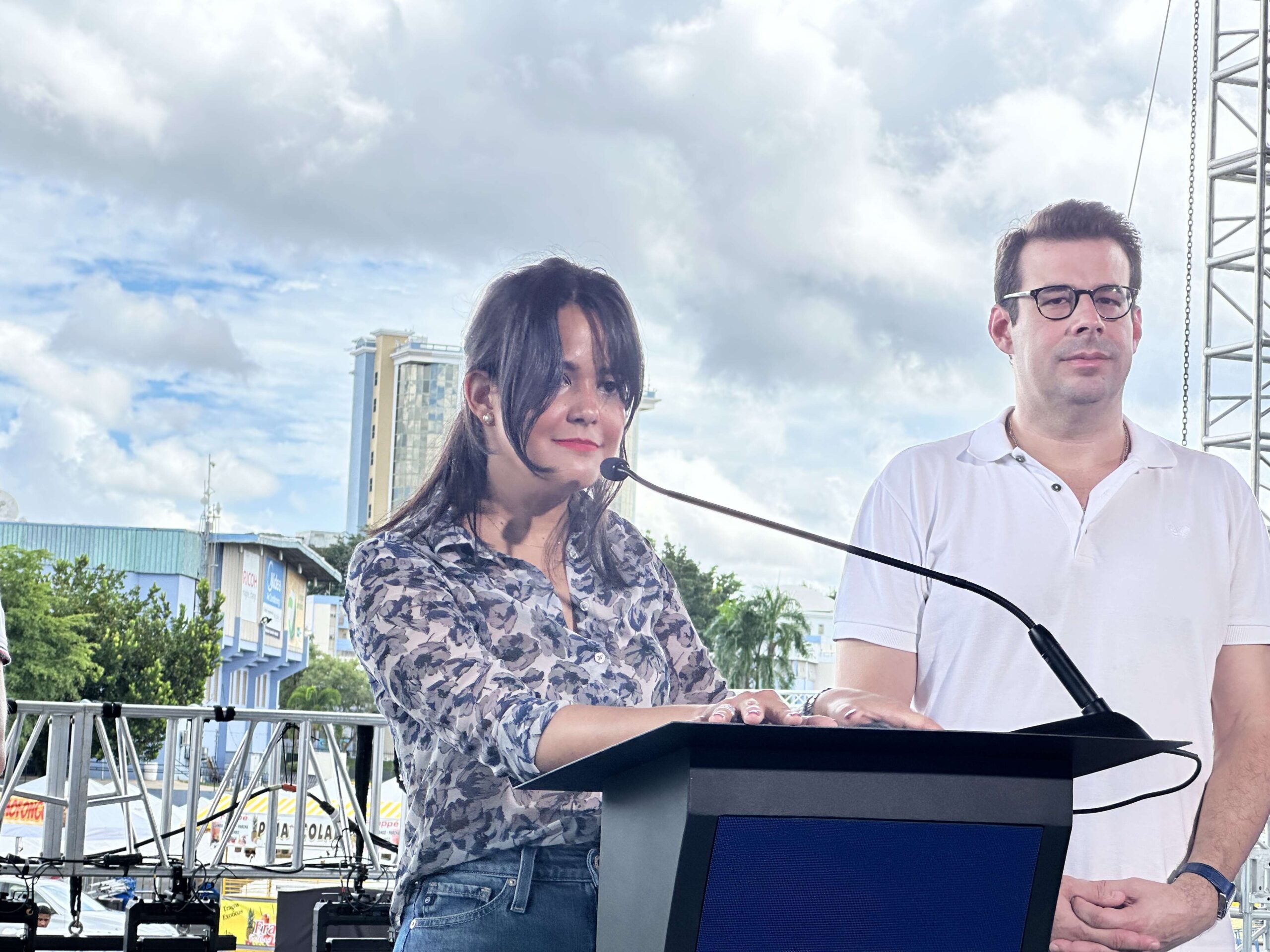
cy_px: 476
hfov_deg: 25.3
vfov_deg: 19.1
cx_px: 635
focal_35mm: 77
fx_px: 2825
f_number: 2.8
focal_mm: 9
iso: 32
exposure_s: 1/242
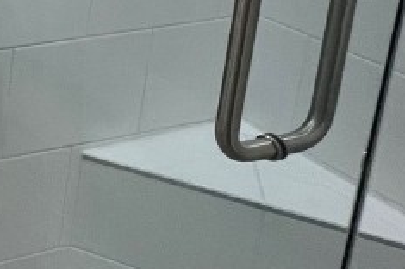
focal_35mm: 59
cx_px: -300
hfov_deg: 22.4
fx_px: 663
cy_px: -145
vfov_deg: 19.6
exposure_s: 1/120
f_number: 1.8
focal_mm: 1.57
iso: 100
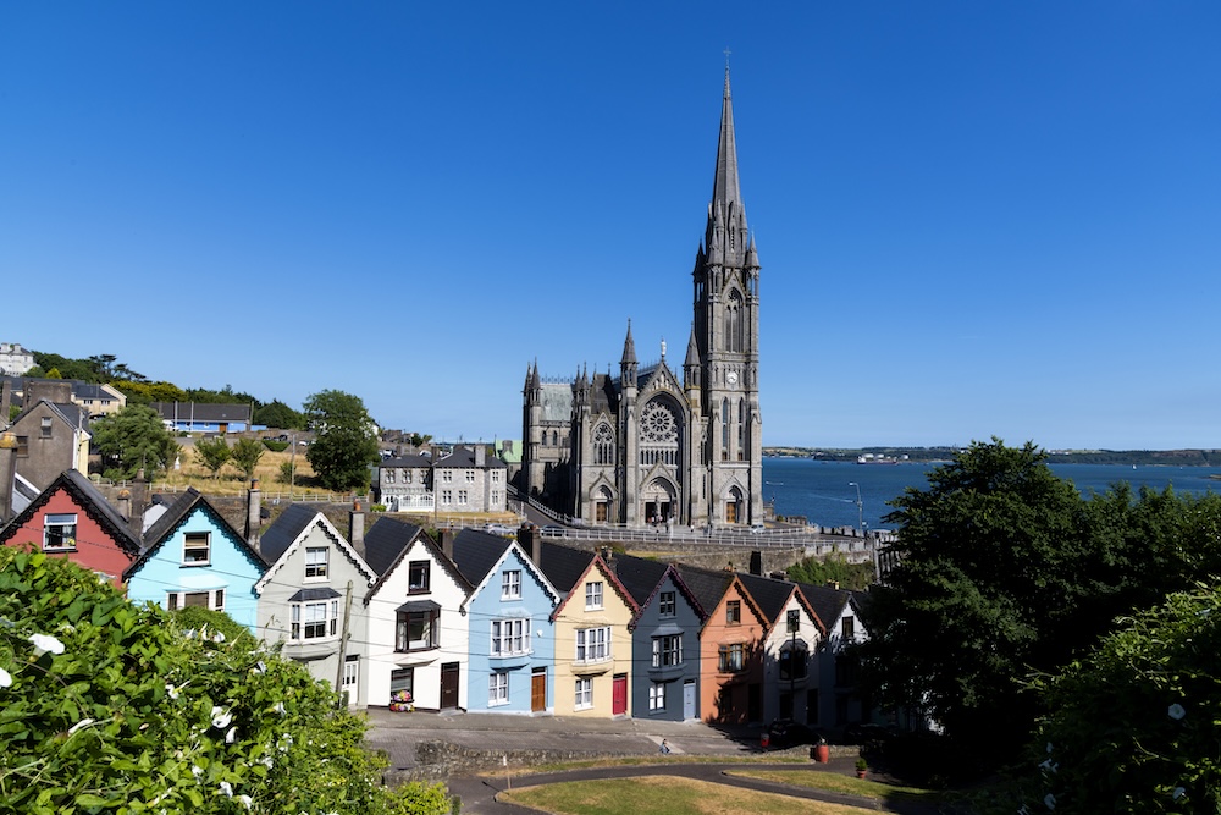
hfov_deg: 73.7
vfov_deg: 53.1
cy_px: 408
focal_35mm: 24
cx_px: 610
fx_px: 814
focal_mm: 24
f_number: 13
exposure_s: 1/250
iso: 200
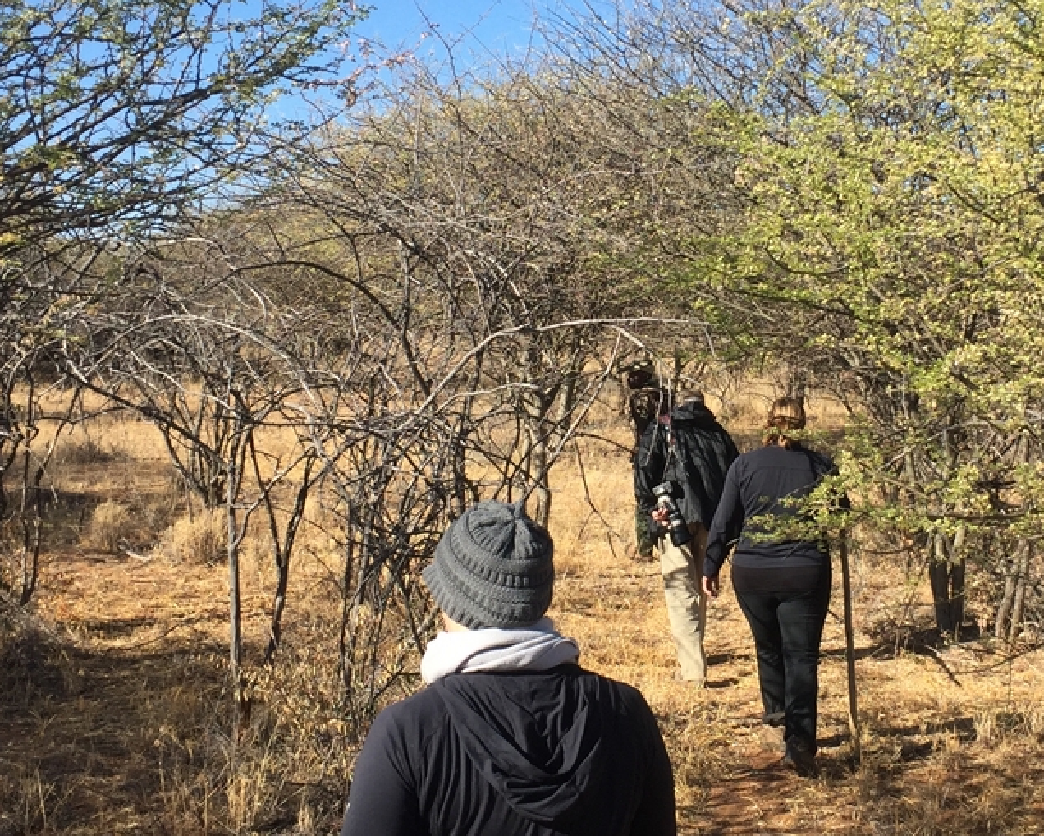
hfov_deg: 32.8
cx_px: 691
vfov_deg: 26.6
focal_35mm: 57
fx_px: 1761
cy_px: 322
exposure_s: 1/1041
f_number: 2.2
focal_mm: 4.15
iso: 32
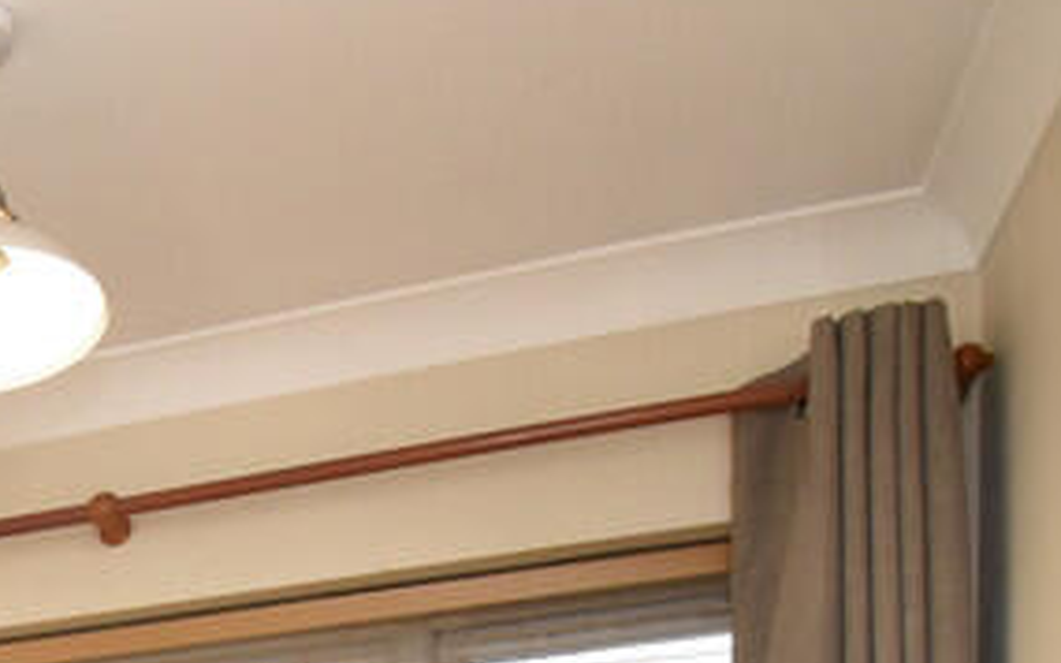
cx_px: -197
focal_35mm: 55
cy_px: 1190
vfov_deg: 18.5
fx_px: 1590
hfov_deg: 31.3
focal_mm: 10
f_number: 9
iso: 1600
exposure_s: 1/60
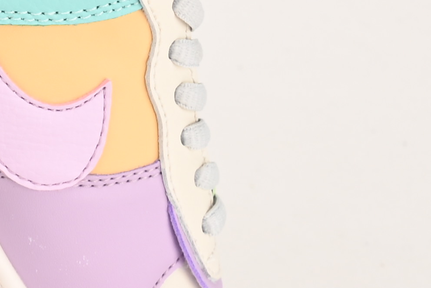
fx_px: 3485
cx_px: -626
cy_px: 92
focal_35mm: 291
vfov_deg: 4.7
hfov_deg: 6.7
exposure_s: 1/200
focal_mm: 48
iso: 100
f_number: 11
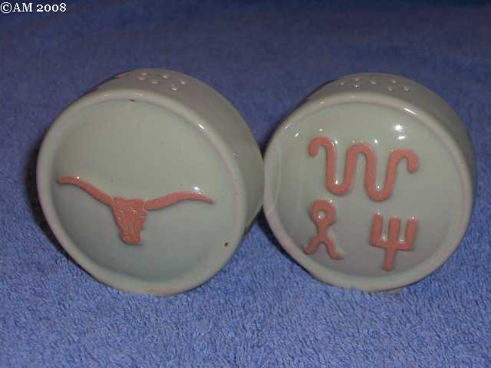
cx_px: 246
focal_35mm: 78
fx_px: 1106
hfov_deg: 25.0
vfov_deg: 18.9
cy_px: 184
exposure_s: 1/30
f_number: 8.6
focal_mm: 16.3
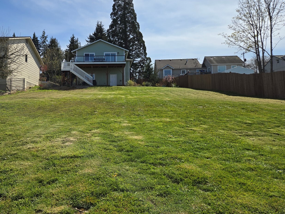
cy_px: 96
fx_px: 247
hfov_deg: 59.2
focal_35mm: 30
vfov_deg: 46.7
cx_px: 107
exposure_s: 1/3092
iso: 25
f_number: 1.8
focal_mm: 5.4
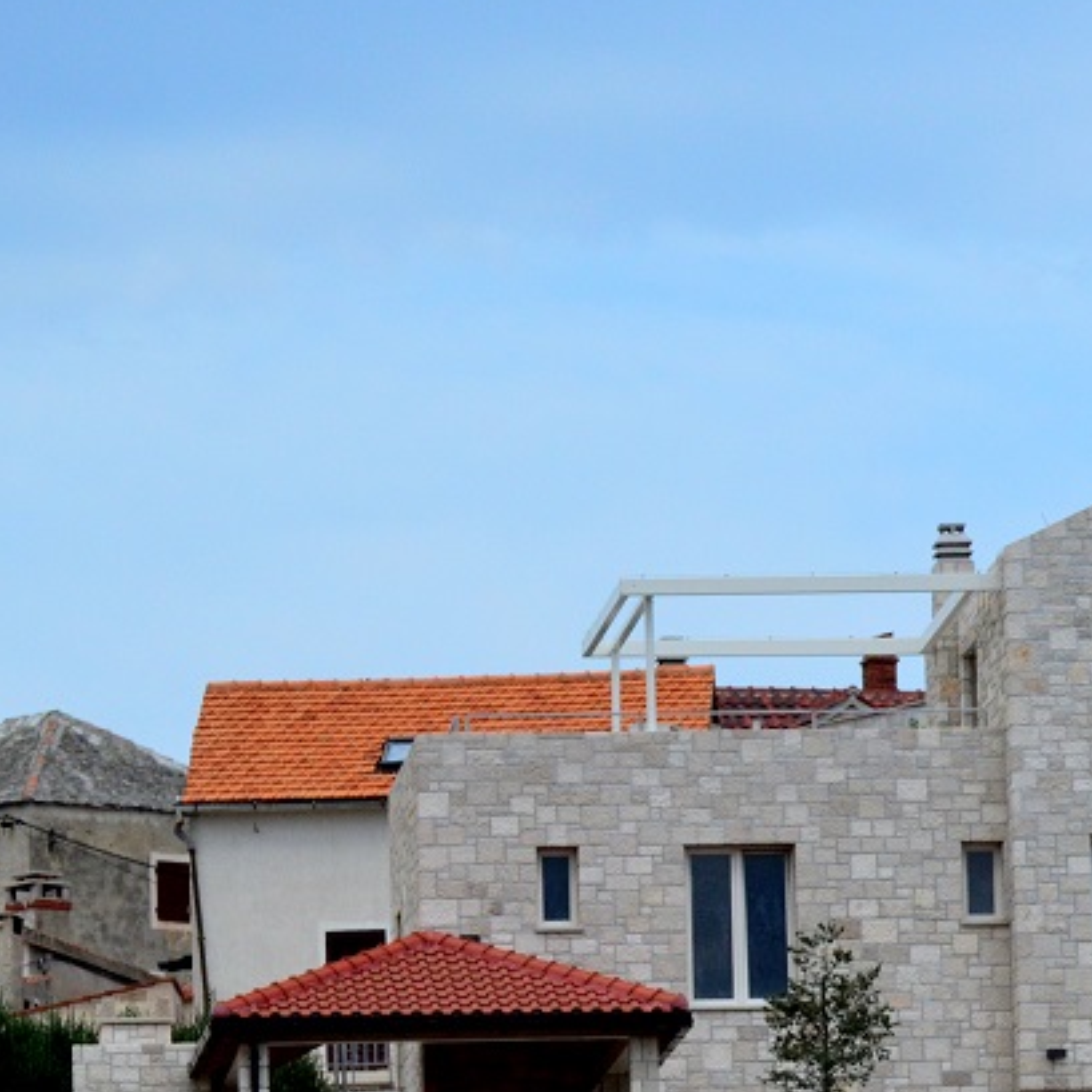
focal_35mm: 379
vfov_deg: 4.6
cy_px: 764
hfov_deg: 4.6
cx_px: 1287
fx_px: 13527
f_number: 5.6
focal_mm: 122
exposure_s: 1/8000
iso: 1600
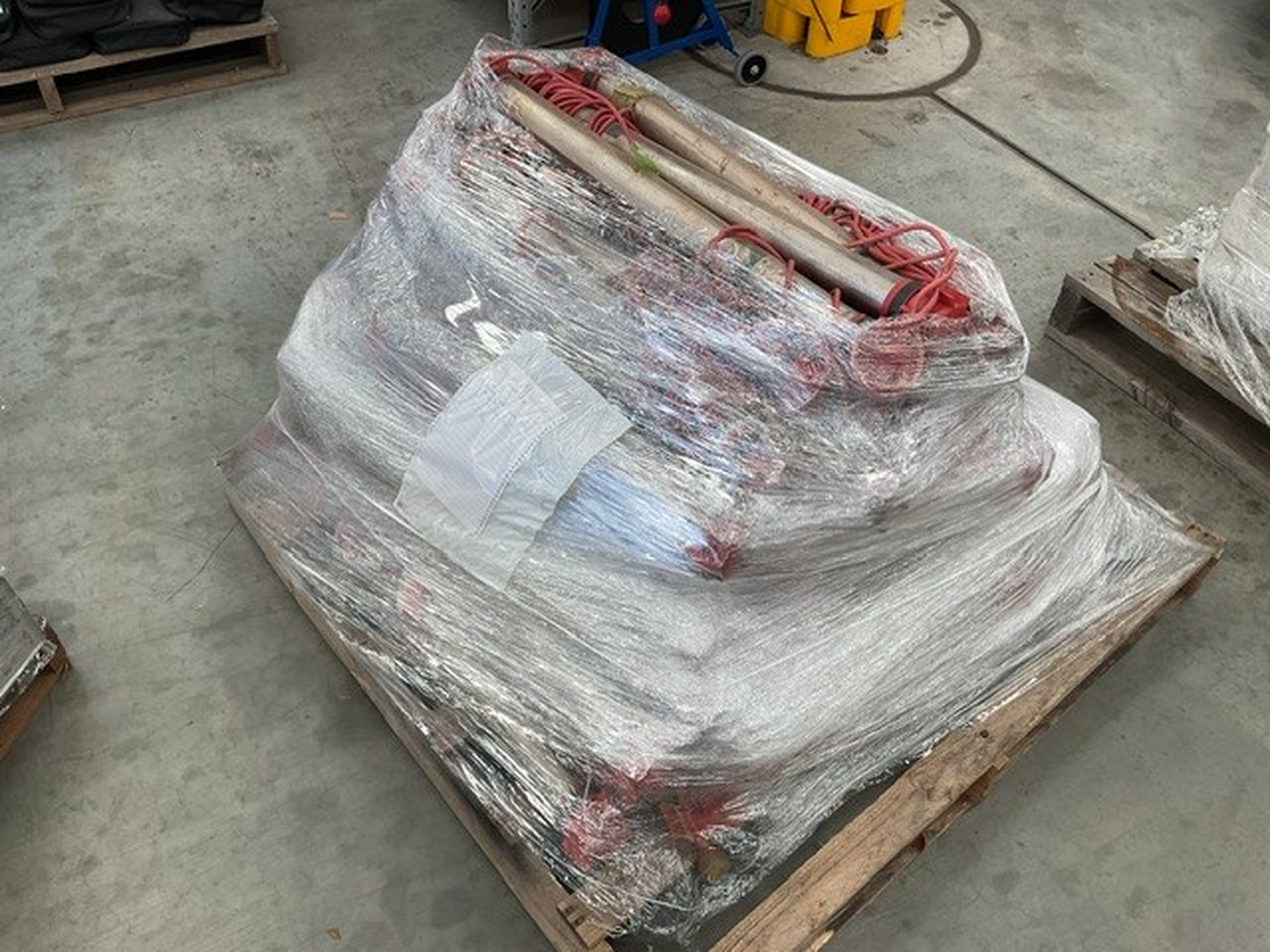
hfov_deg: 61.7
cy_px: 476
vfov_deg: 48.2
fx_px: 1064
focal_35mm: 29
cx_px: 635
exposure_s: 1/100
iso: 25
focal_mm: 3
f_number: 1.8
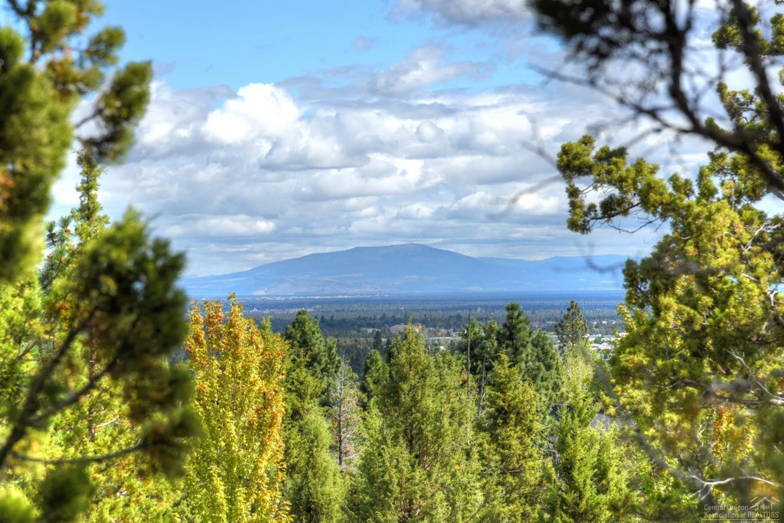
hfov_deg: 16.8
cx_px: 386
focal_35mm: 122
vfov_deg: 11.2
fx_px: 2657
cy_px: 264
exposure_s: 1/640
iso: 200
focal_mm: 120
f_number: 9
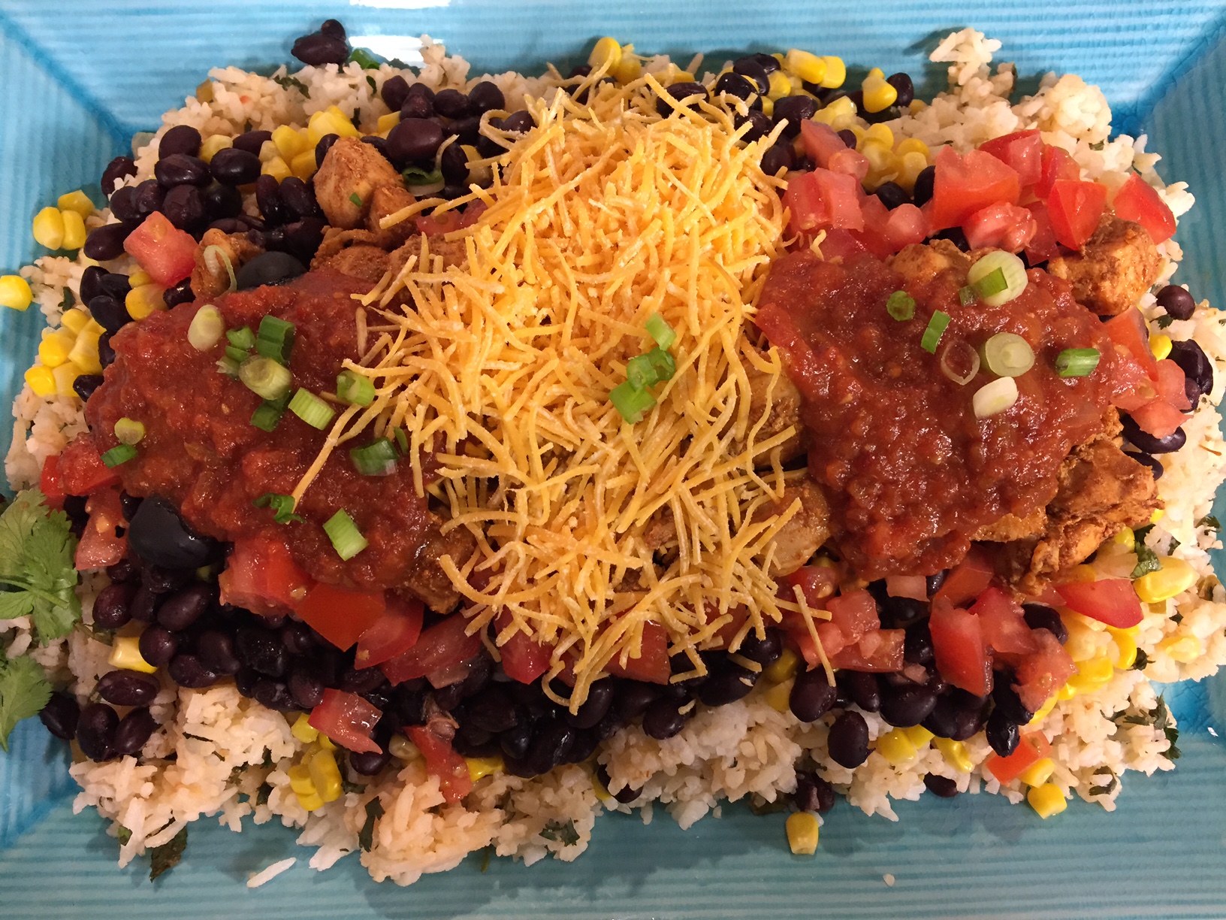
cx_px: 613
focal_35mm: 29
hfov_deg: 61.7
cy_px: 460
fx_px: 1027
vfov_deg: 48.2
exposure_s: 1/30
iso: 160
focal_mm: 4.15
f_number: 2.2
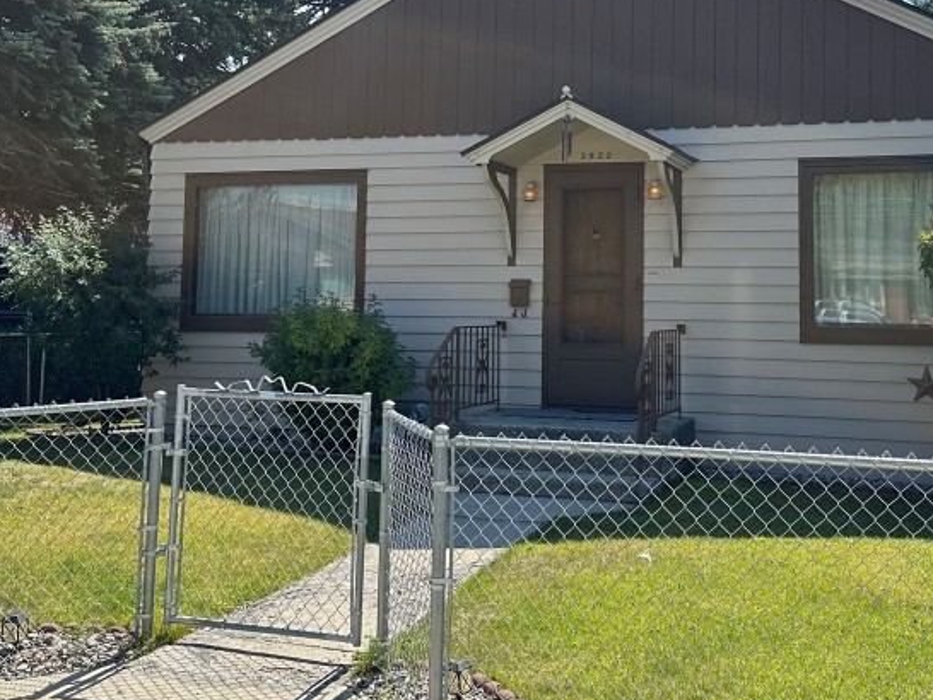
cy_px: 207
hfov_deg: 41.9
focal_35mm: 45
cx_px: 538
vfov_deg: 31.8
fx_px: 1213
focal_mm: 6.86
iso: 80
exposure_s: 1/2882
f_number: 1.78
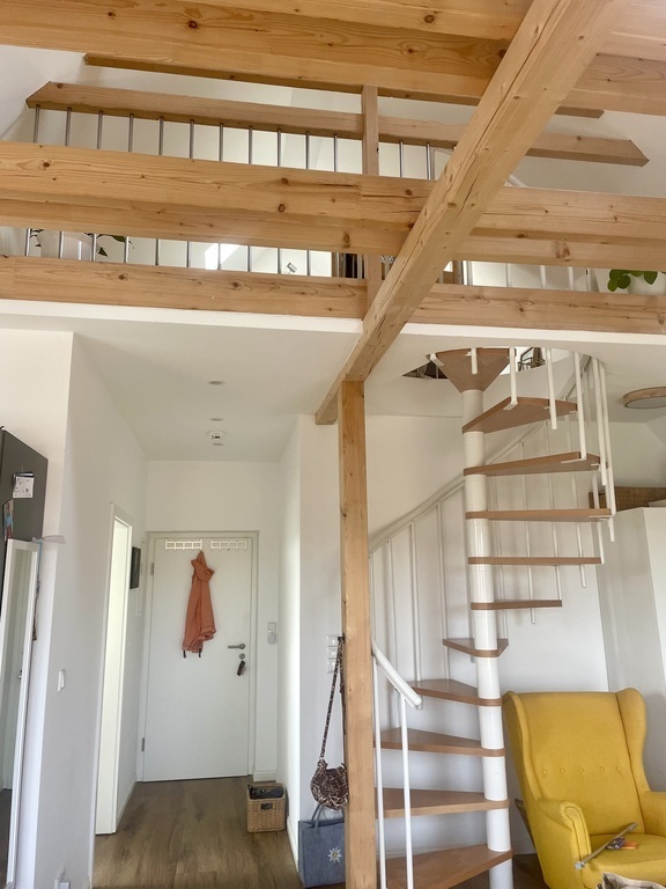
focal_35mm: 26
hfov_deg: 53.1
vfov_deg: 67.3
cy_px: 444
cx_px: 333
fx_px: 667
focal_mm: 4.2
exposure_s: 1/121
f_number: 1.6
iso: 100
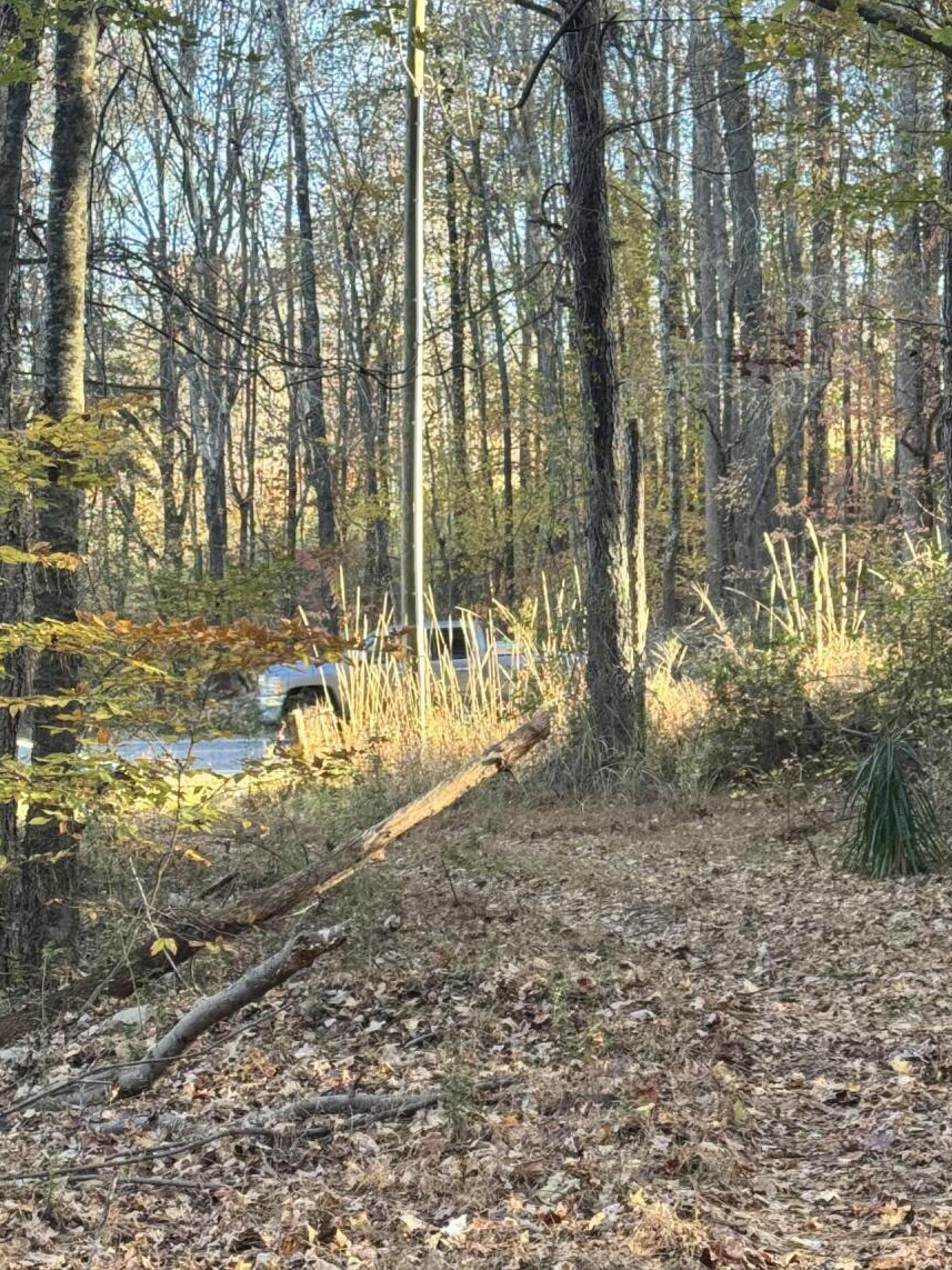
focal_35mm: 84
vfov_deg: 23.3
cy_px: 701
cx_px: 493
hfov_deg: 17.6
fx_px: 3081
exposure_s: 1/121
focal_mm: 6.76
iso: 64
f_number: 1.78
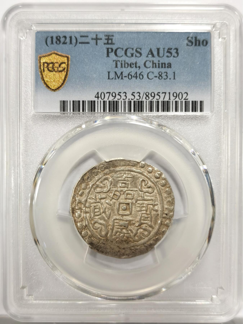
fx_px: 505
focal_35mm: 54
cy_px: 162
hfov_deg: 27.0
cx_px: 122
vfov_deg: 35.5
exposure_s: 1/100
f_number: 16
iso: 125
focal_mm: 5.56
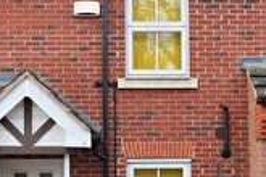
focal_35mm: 102
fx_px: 754
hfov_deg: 20.0
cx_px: 111
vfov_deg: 13.3
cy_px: 144
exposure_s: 1/250
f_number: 5.6
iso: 250
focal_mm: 16
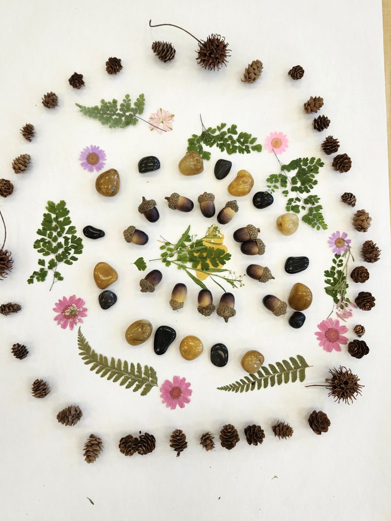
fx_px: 376
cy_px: 253
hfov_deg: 54.9
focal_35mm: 25
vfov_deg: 69.4
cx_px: 185
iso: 80
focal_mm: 5.54
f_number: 1.8
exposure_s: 1/120
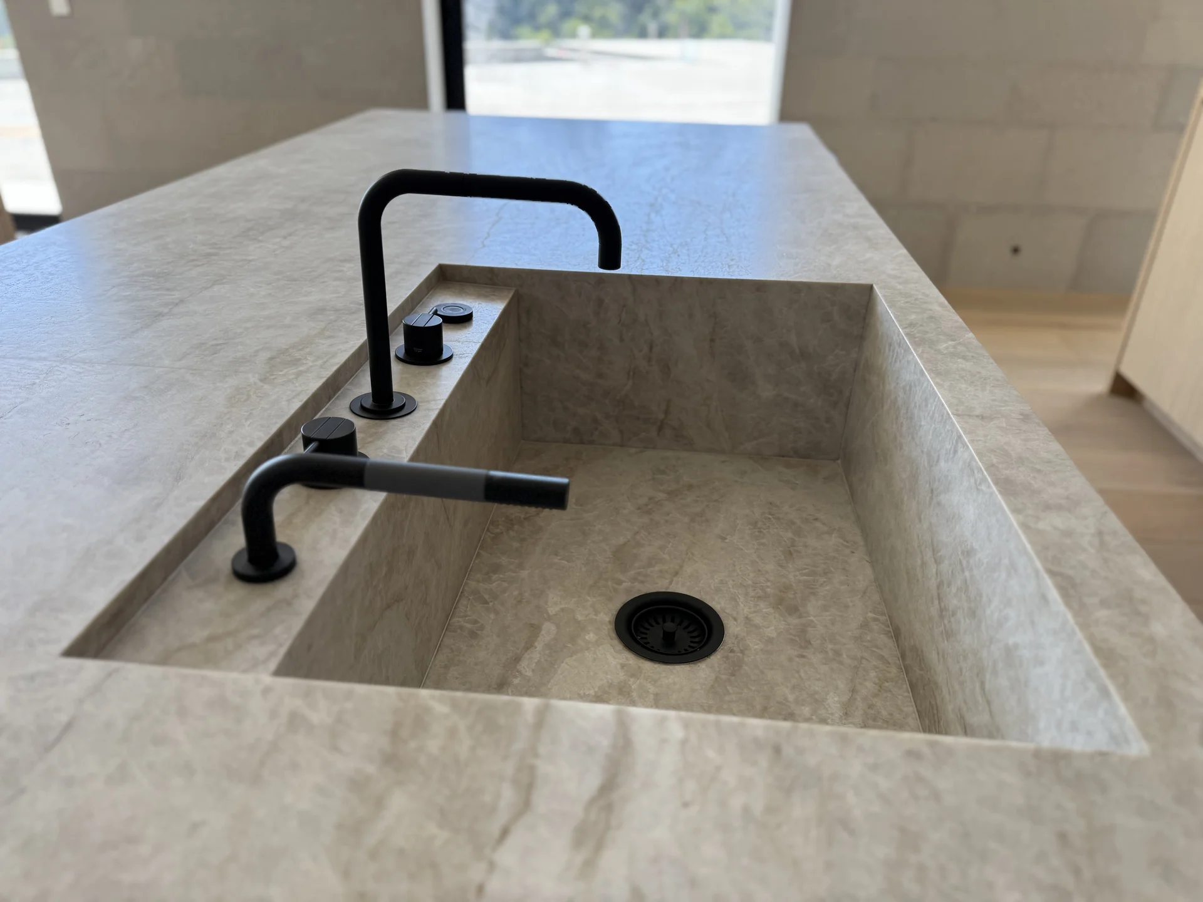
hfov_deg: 71.6
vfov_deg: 56.8
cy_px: 451
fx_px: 834
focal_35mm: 24
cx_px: 602
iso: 100
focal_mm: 6.76
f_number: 1.78
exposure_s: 1/299
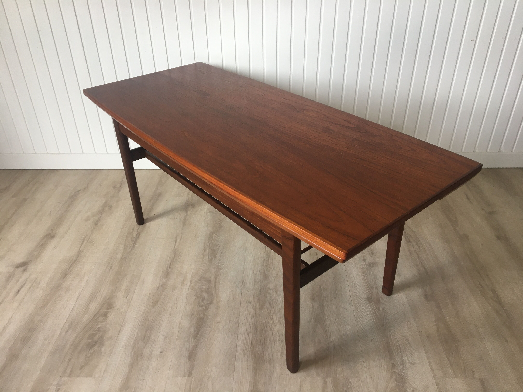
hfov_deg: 61.7
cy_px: 196
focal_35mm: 29
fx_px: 438
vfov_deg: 48.2
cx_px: 262
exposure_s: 1/33
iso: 25
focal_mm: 4.15
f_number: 2.2
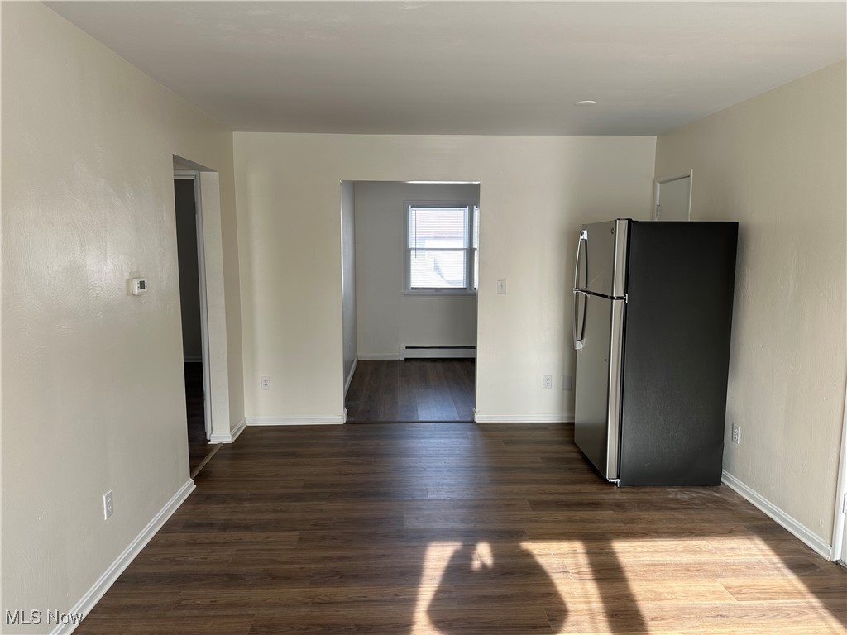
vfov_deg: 56.8
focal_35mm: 24
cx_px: 424
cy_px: 318
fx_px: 587
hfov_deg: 71.6
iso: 64
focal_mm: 6.86
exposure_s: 1/123
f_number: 1.78
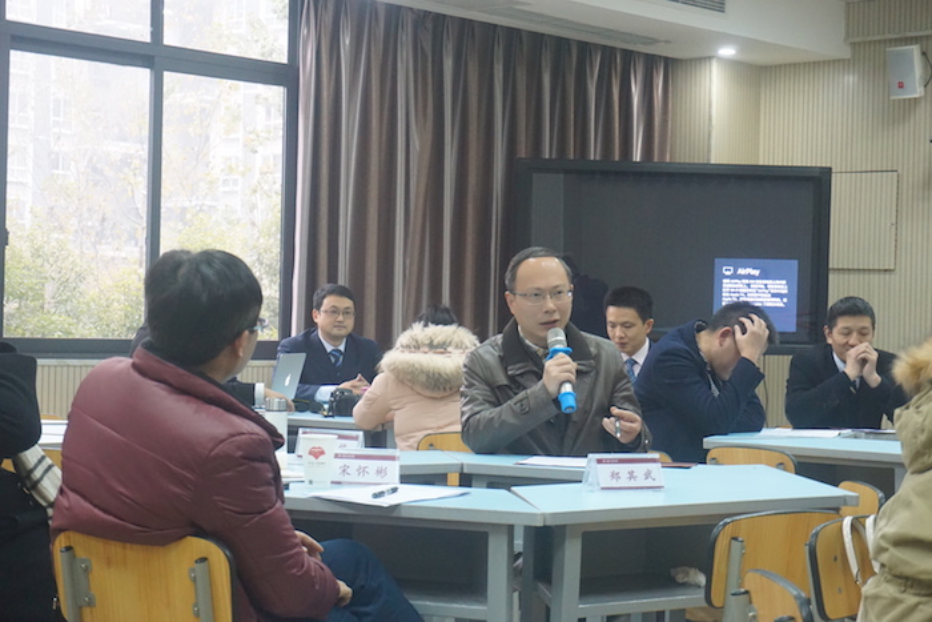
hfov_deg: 27.0
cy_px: 311
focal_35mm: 75
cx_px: 466
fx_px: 1942
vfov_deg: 18.2
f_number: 5.6
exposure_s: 1/60
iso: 3200
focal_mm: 50
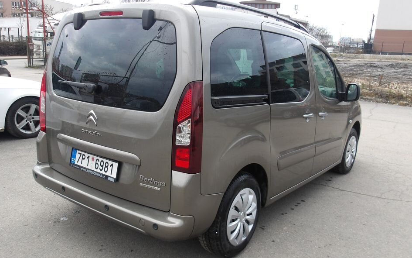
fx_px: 348
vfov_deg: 40.6
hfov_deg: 61.2
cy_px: 130
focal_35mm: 31
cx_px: 206
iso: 100
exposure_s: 1/278
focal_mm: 4.9
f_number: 3
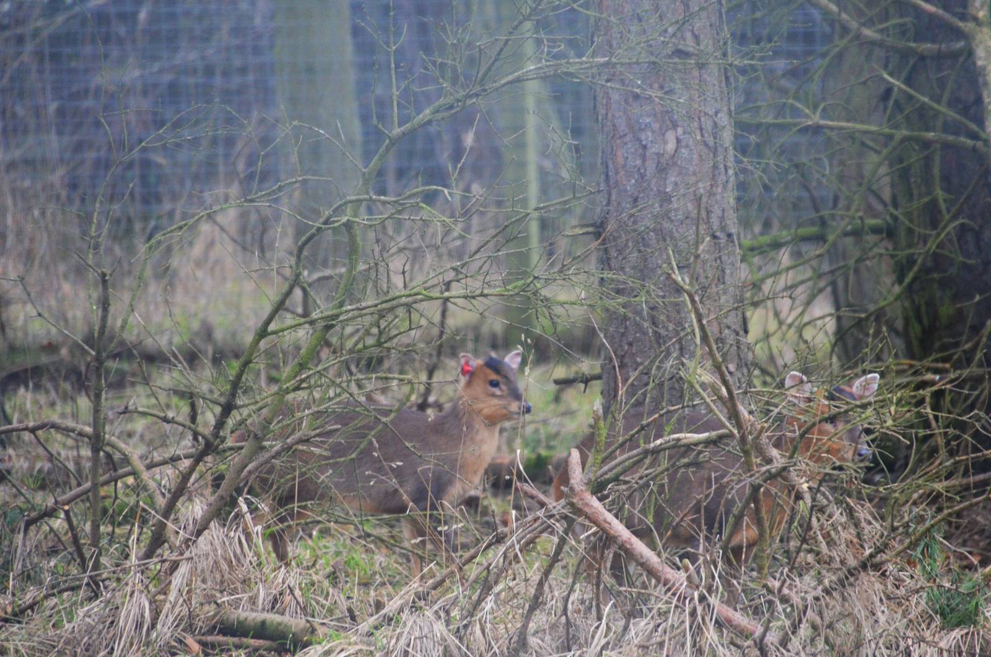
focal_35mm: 405
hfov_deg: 5.1
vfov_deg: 3.4
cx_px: 496
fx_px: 11126
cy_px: 328
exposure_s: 1/160
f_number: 6.3
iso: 2500
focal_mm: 270
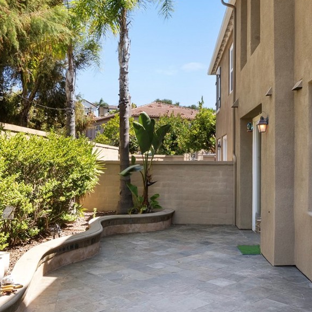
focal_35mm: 24
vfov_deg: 65.0
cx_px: 123
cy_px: 145
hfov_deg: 64.3
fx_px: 245
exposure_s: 1/8
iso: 400
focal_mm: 16
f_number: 18
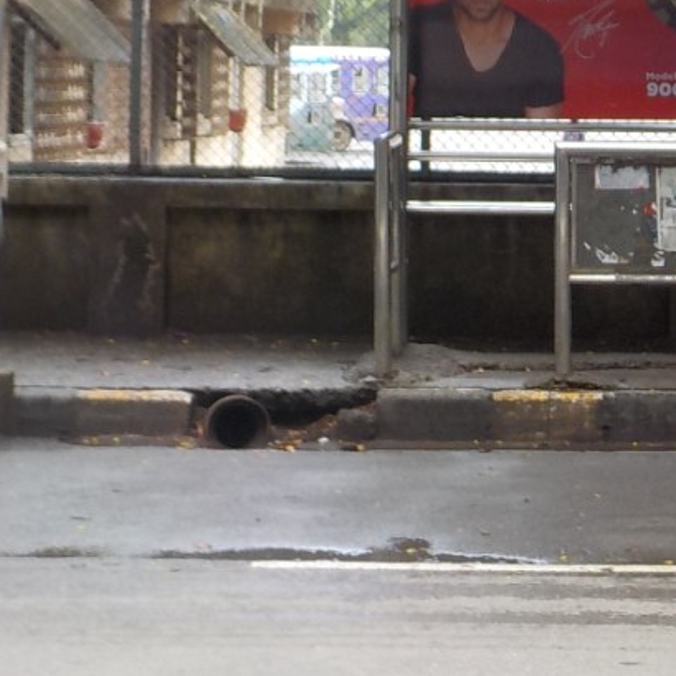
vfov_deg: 16.5
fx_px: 2298
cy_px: 56
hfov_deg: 16.1
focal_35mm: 104
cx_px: 797
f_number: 4.2
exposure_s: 1/80
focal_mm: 6.4
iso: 125
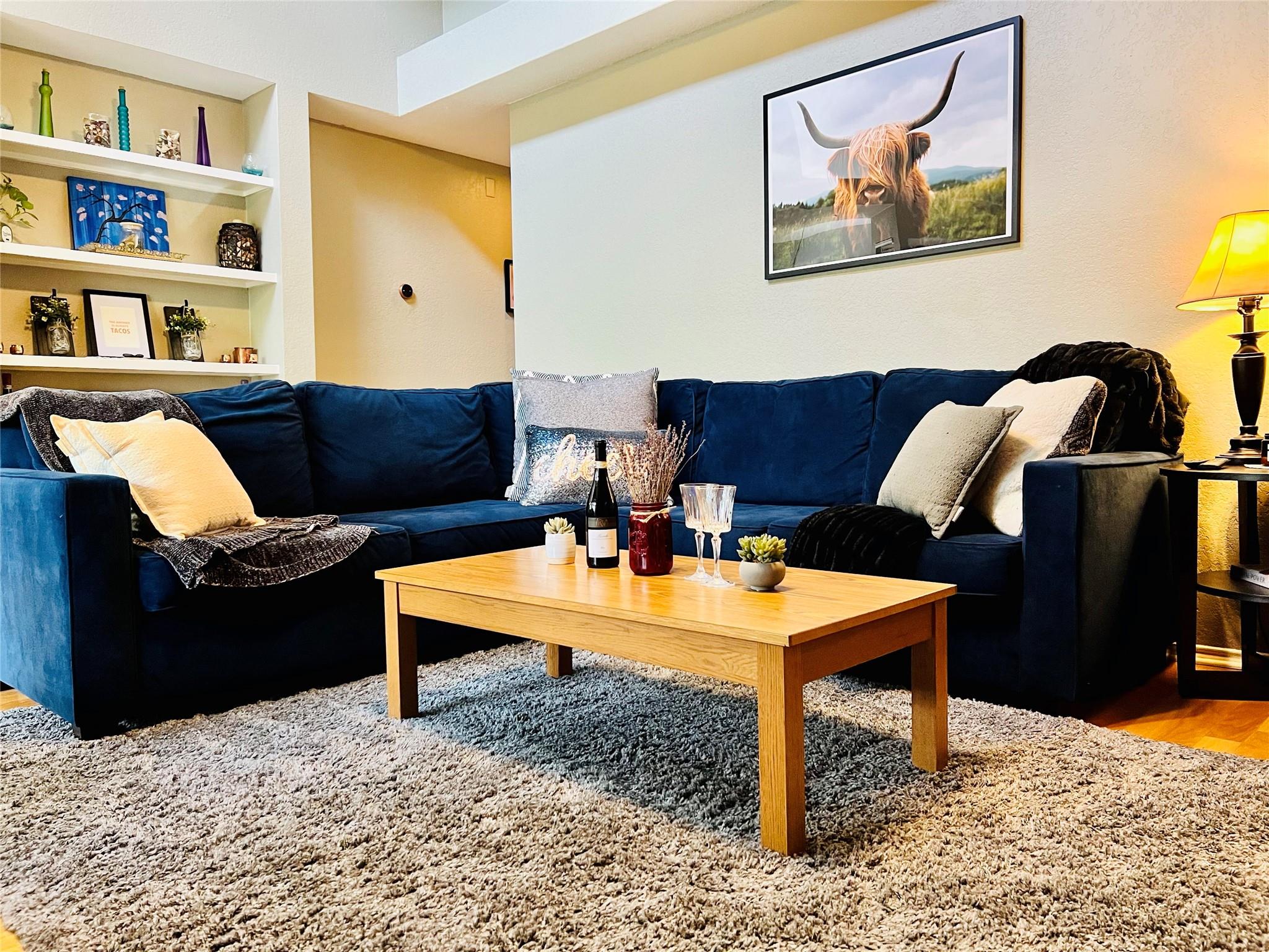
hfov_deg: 67.3
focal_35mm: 26
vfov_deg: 53.1
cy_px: 476
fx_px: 953
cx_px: 634
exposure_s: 1/60
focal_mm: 5.7
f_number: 1.5
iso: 400
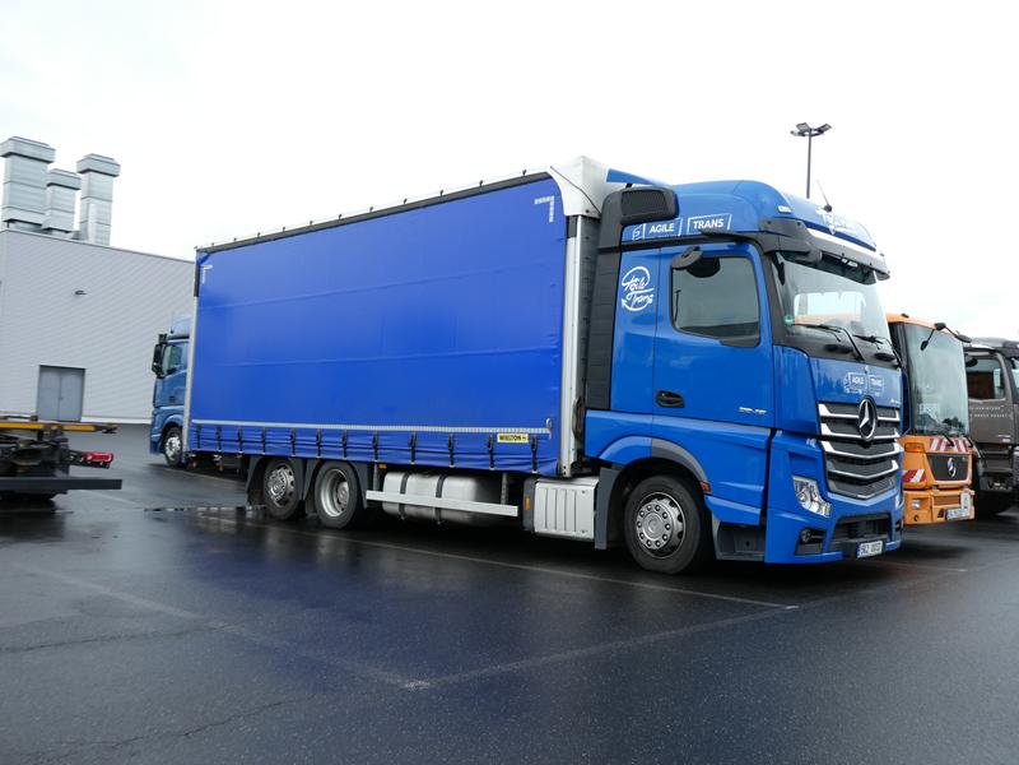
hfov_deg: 58.4
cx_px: 510
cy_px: 382
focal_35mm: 31
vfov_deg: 45.4
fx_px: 913
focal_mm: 5.4
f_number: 3.5
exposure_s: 1/500
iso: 80
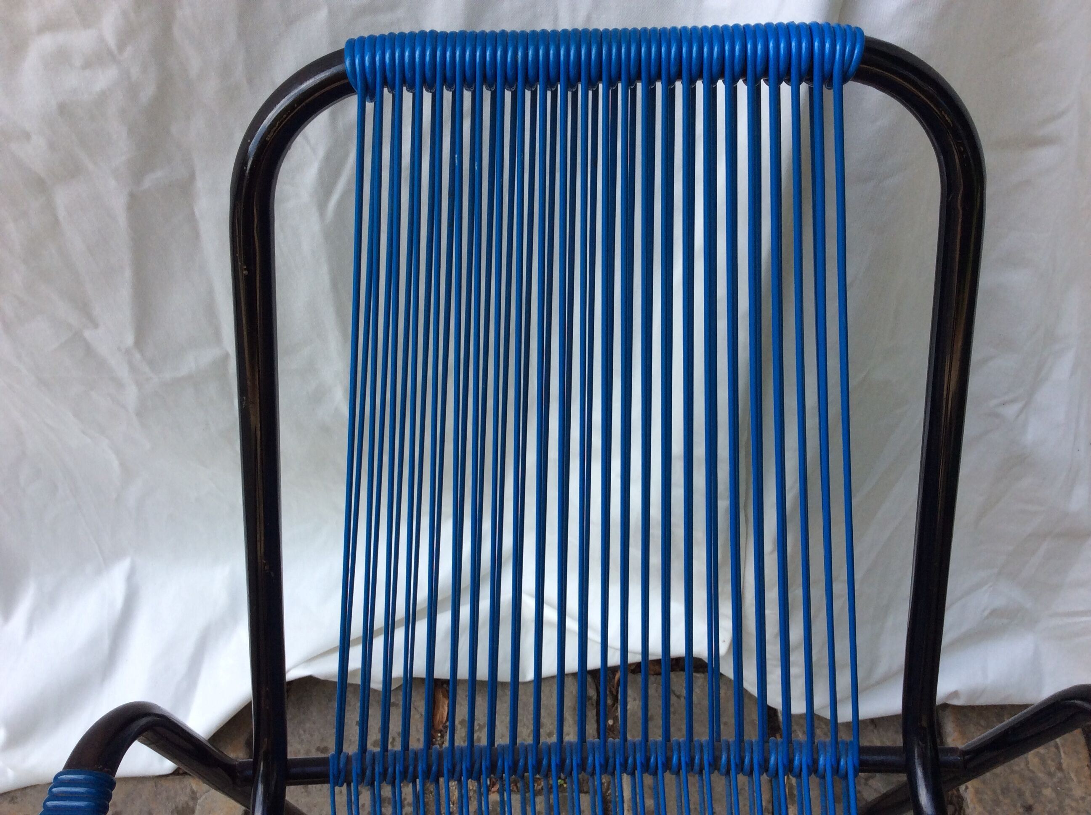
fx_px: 1007
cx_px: 546
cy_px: 408
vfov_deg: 44.1
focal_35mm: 32
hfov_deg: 56.9
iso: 32
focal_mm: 3.3
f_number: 2.4
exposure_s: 1/272
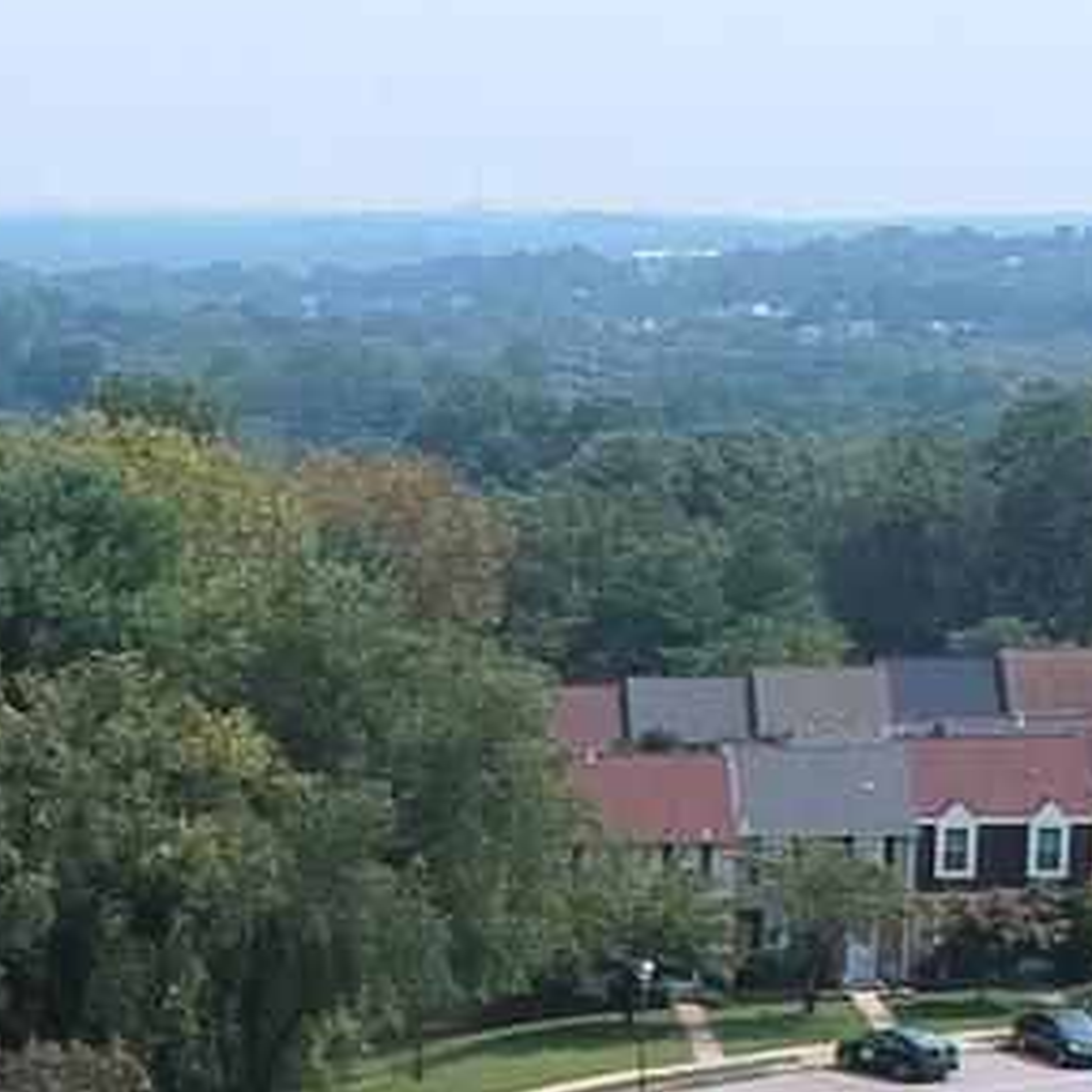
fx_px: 5568
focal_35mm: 156
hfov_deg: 11.1
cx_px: 119
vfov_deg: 10.4
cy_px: 2064
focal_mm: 4.49
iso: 100
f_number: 2.6
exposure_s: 1/1250
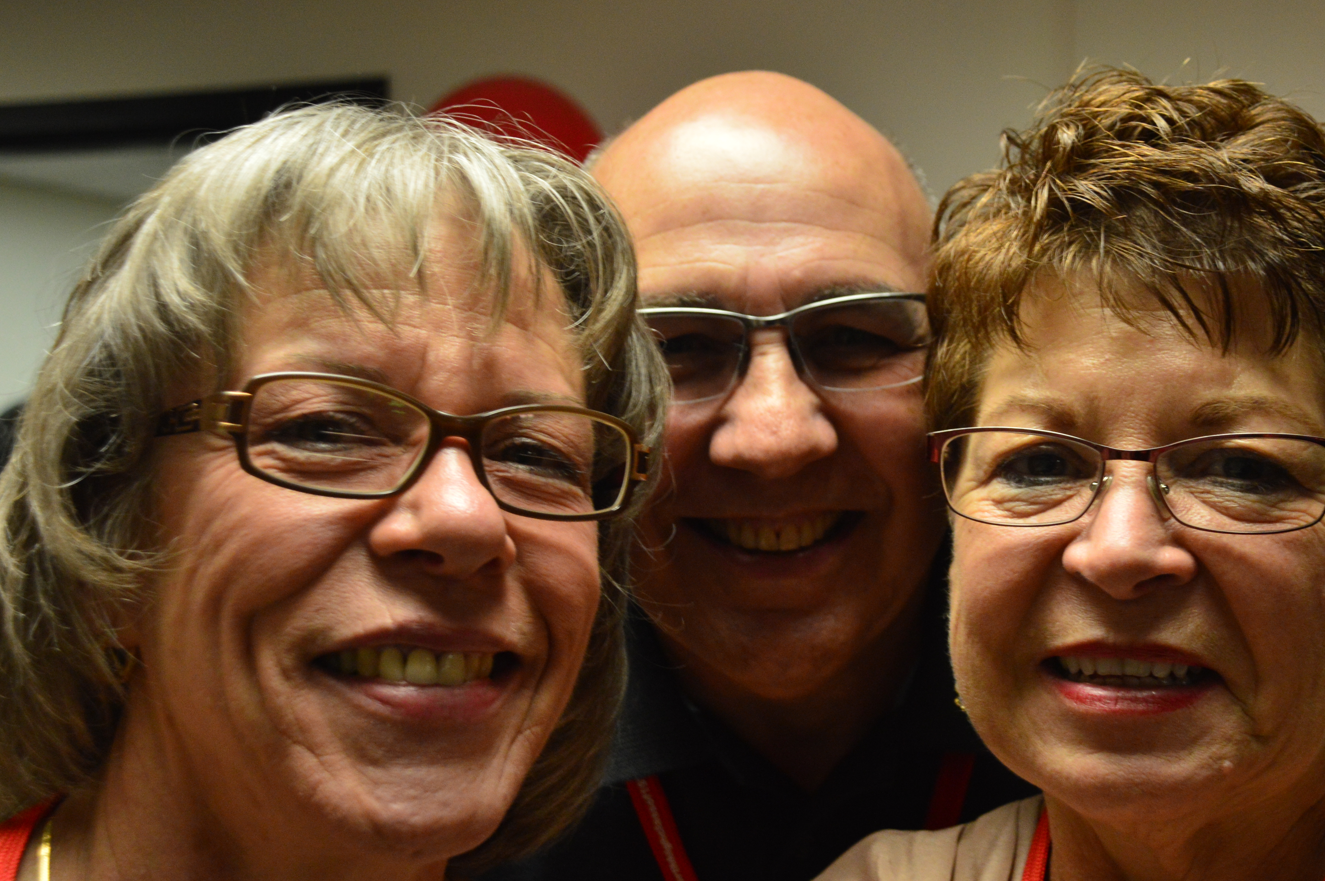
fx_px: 2133
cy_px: 449
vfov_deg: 23.3
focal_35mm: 58
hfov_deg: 34.1
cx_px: 906
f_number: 4
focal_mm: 28
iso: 800
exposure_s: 1/20
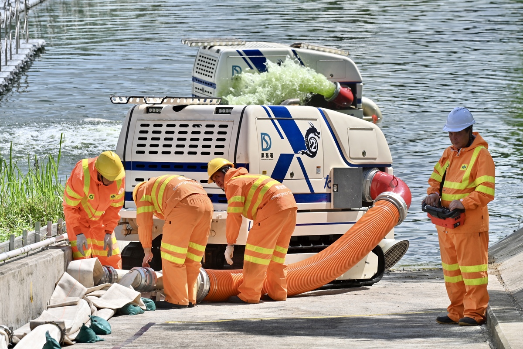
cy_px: 174
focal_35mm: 200
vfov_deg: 6.9
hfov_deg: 10.3
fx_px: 2905
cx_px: 262
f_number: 11
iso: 125
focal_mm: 200
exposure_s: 1/400
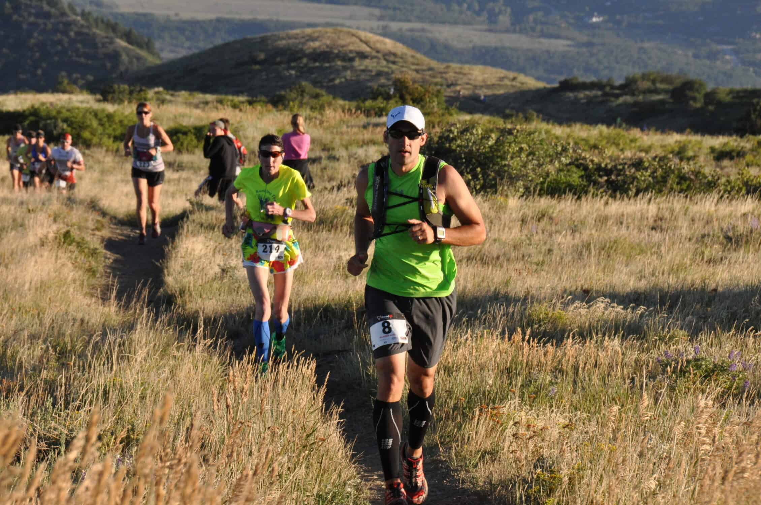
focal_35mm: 330
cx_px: 380
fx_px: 6967
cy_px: 252
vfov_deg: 4.2
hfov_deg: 6.3
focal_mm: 220
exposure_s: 1/320
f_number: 16
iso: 1000
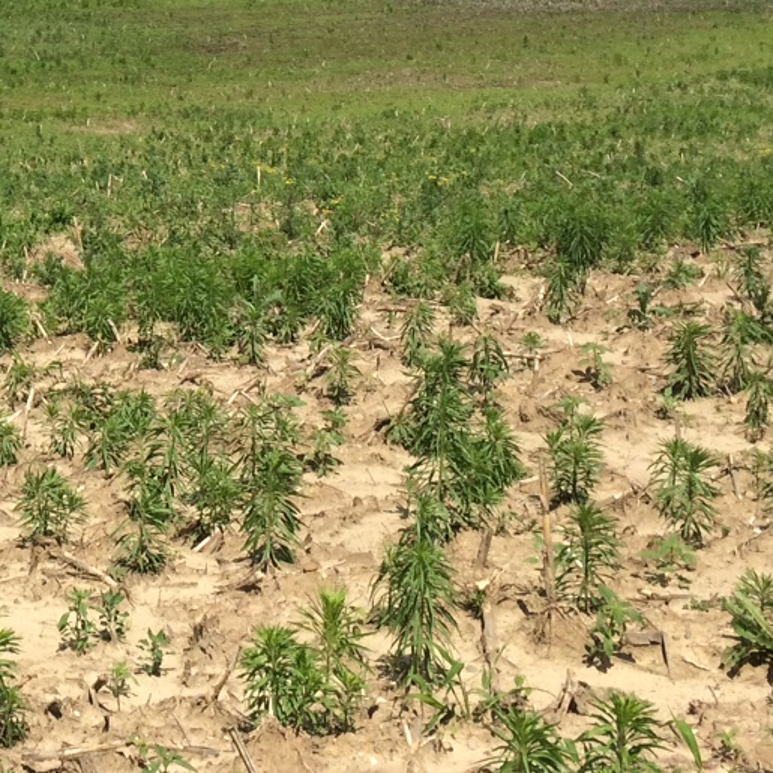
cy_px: -65
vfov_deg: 19.8
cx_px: -102
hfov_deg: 19.7
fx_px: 2122
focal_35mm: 84
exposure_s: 1/3425
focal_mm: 4.12
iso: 40
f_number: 2.2
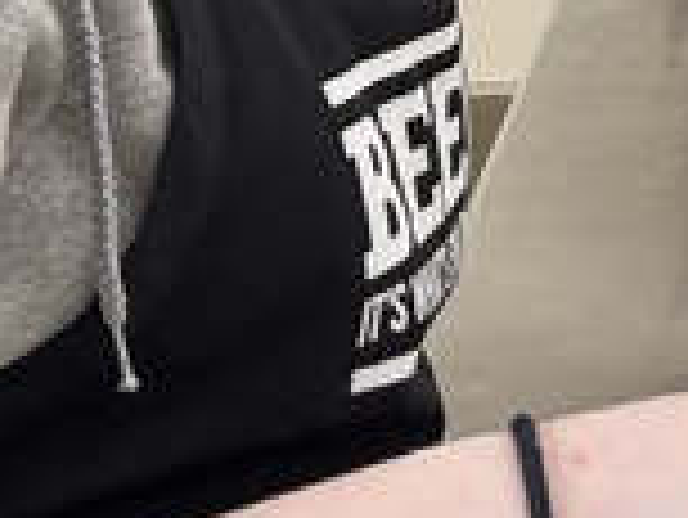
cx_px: 1610
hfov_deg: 10.0
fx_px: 3461
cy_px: -149
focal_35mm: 174
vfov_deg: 8.4
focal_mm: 5.96
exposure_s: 1/60
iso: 100
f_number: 1.6
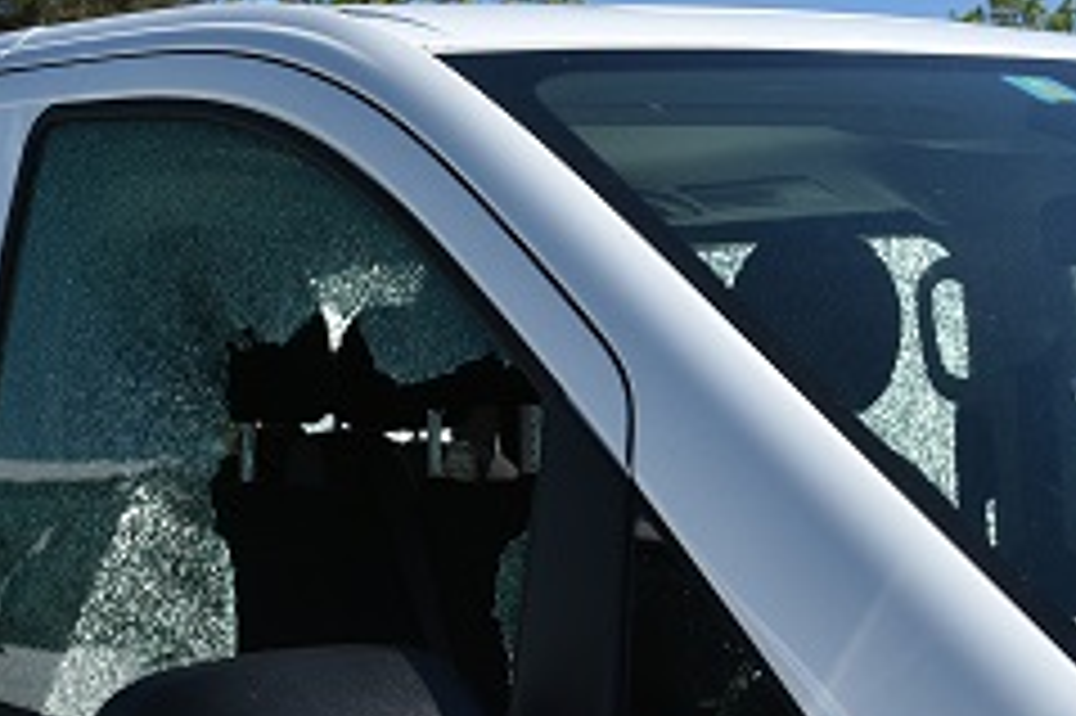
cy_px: 599
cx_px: 117
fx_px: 2479
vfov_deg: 16.3
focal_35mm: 83
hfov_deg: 23.9
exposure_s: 1/500
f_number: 8
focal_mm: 22
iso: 160
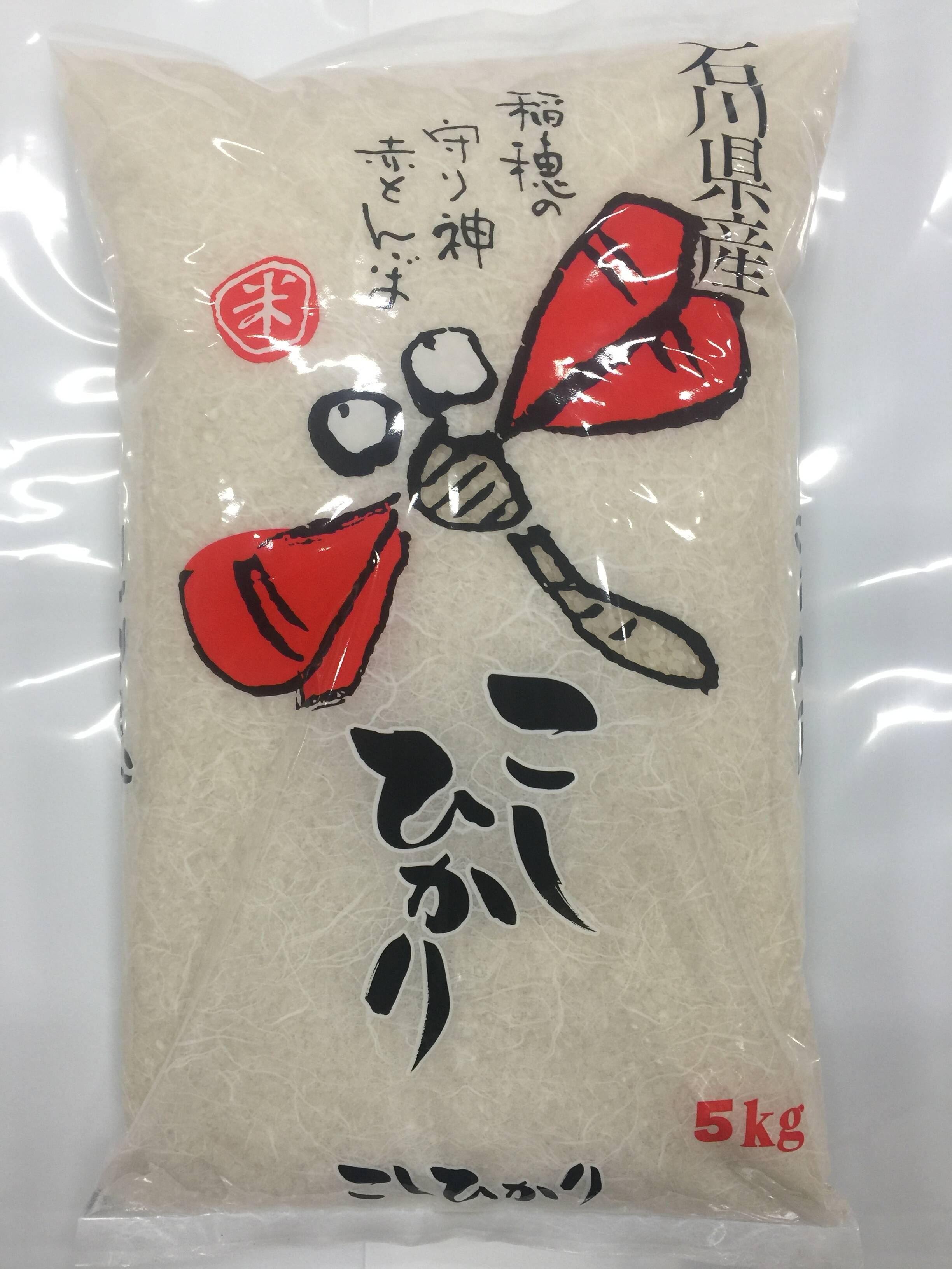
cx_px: 476
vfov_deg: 61.7
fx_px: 1063
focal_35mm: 29
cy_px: 634
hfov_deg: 48.2
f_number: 2.2
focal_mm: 4.15
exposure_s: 1/15
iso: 32
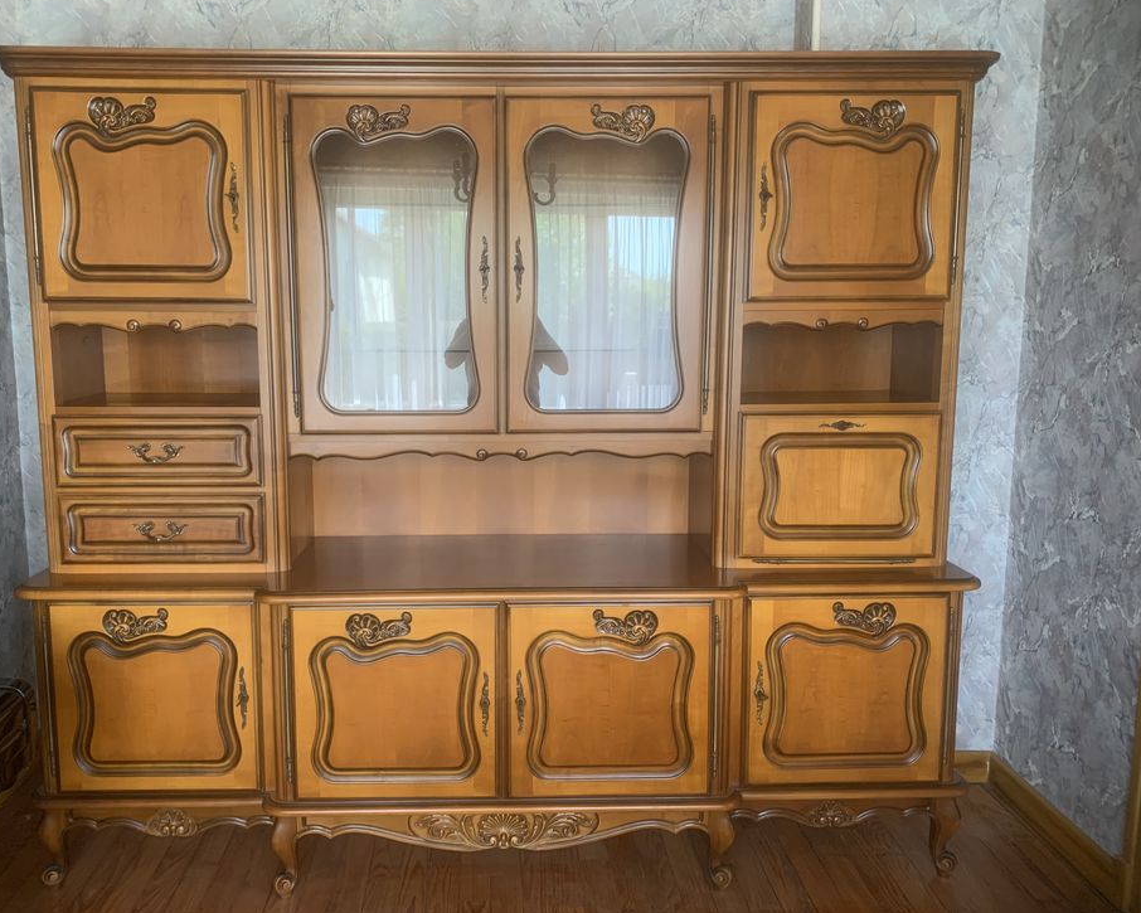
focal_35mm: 28
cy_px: 443
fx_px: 946
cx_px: 521
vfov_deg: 51.5
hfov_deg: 62.1
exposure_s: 1/60
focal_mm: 4.25
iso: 125
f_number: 1.8
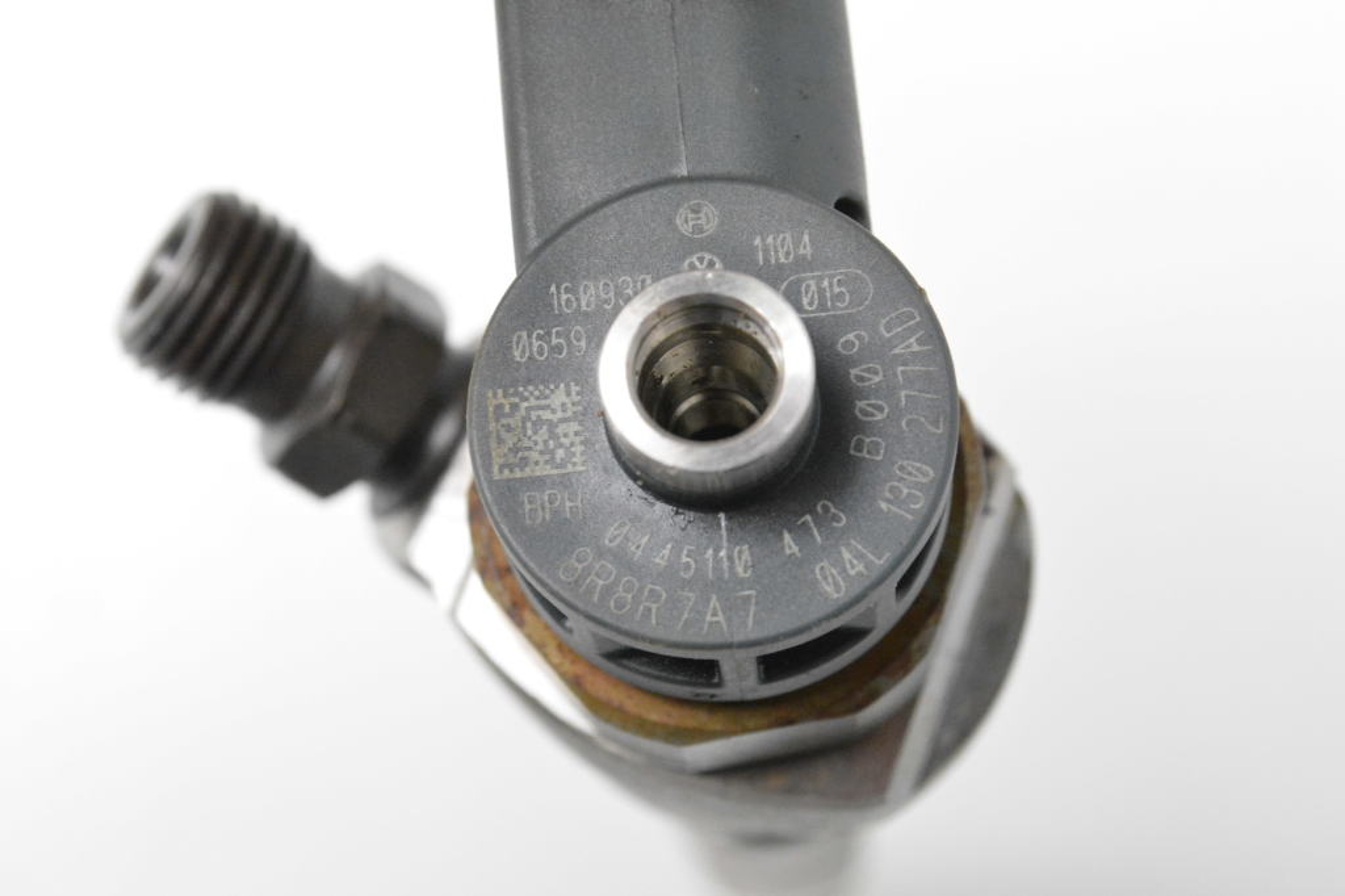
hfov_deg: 24.6
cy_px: 448
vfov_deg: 16.5
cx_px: 672
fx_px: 3081
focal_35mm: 82
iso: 6400
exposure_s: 1/320
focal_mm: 55
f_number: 9
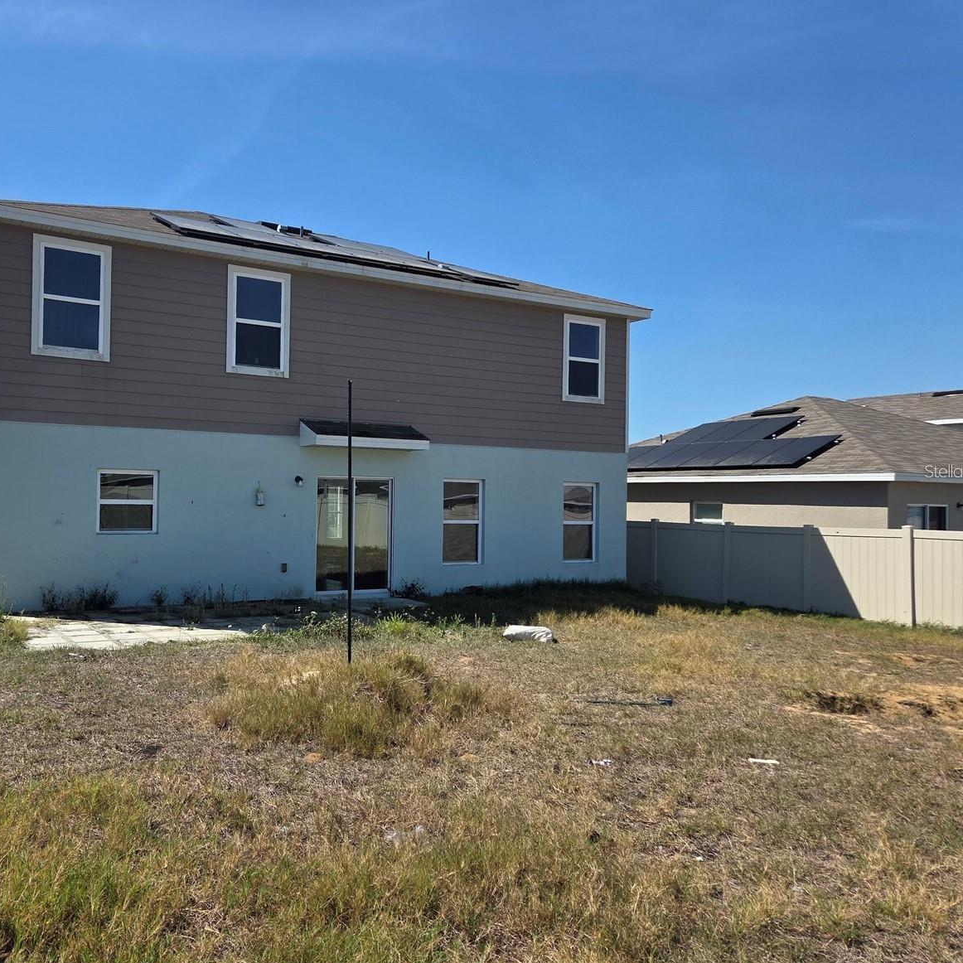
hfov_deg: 56.4
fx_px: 881
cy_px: 471
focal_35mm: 28
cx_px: 340
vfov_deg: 57.3
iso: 80
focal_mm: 5.4
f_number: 1.8
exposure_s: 1/6034
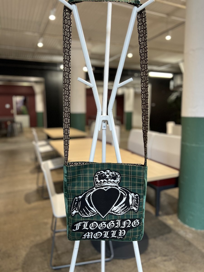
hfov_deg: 53.1
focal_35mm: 26
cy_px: 136
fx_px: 204
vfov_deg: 67.3
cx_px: 102
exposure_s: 1/60
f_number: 1.5
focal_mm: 5.7
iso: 160
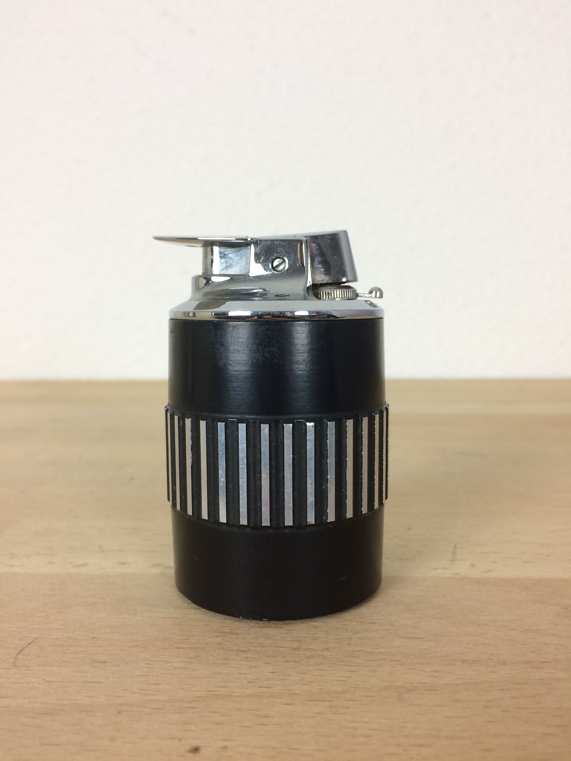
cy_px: 380
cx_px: 286
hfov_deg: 48.2
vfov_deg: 61.7
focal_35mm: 29
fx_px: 638
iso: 50
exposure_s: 1/33
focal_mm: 4.15
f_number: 2.2
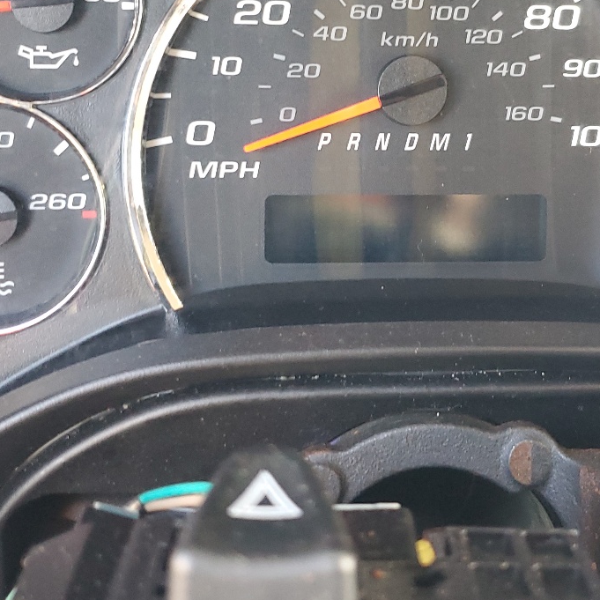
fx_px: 1059
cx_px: 363
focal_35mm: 54
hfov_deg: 31.5
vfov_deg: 31.1
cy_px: 154
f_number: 1.5
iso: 184
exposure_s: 1/60.2
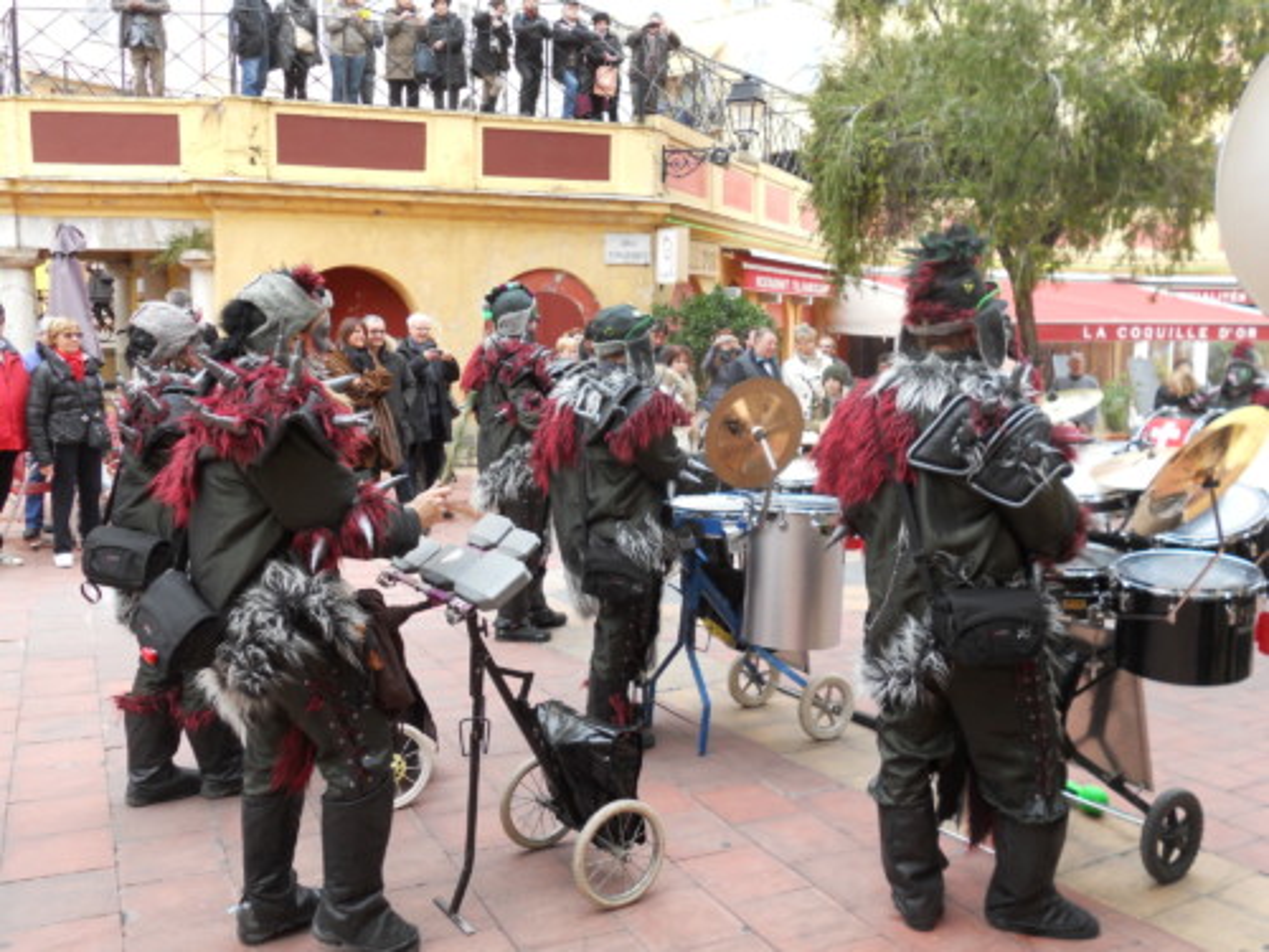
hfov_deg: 56.8
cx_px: 634
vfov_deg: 44.2
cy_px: 476
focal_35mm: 32
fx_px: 1173
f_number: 3.5
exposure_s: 1/80
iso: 80
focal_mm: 5.8
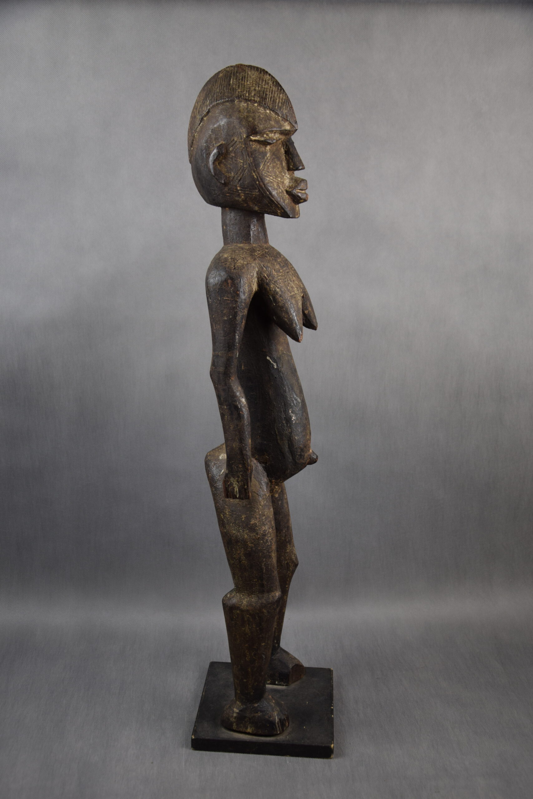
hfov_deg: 35.5
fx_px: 832
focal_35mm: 38
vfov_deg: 51.3
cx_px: 266
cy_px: 400
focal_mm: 25
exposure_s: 1/60
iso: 400
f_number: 4
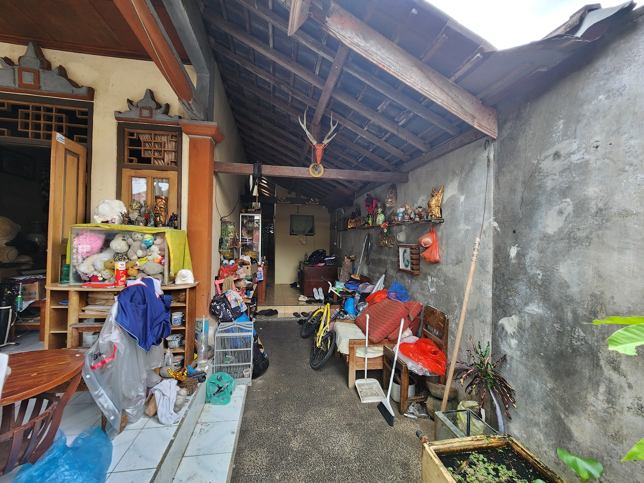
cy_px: 242
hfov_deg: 106.2
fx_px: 242
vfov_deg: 89.9
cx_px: 322
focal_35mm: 13
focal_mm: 2.2
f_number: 2.2
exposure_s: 1/50
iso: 125
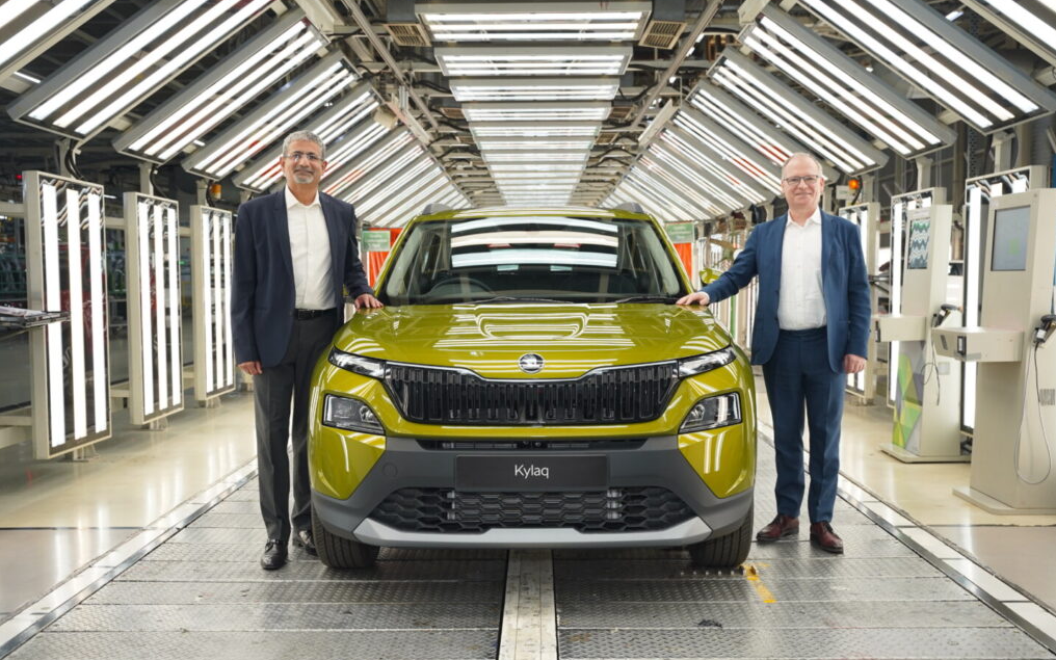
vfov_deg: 33.8
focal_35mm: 38
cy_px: 348
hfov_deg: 51.9
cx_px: 531
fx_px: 1086
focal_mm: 36.7
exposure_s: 1/100
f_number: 4
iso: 640
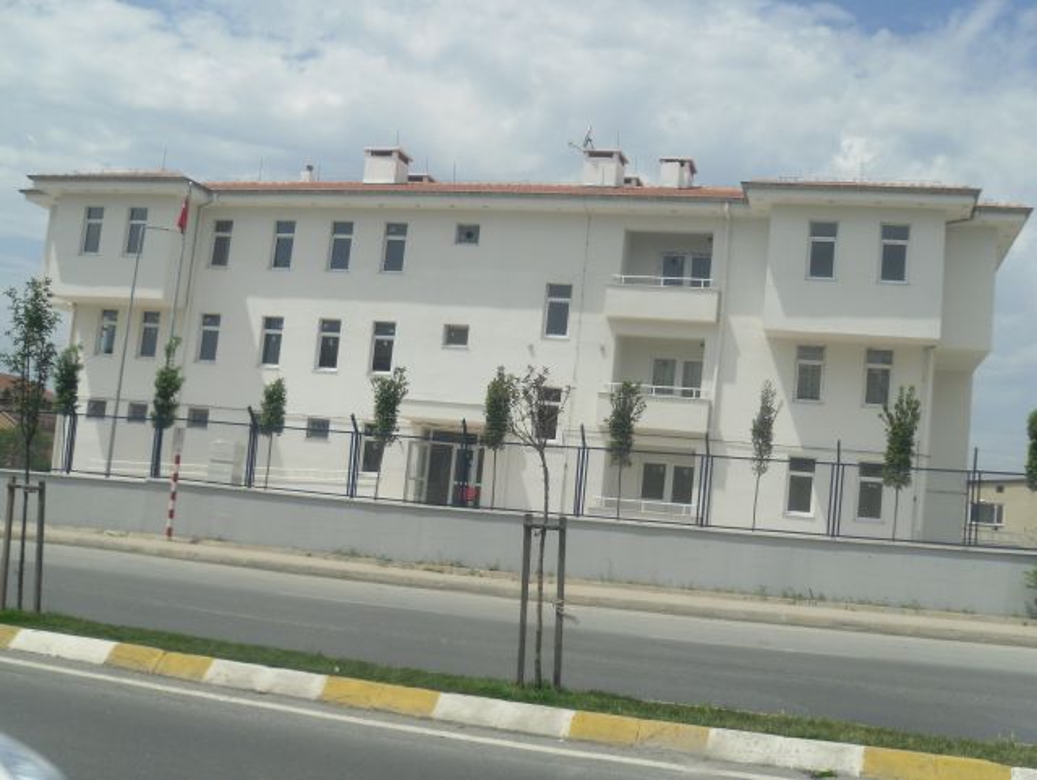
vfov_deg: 41.8
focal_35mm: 34
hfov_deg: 53.9
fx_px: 1019
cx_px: 518
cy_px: 390
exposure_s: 1/317
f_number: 8.1
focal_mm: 6
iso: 80
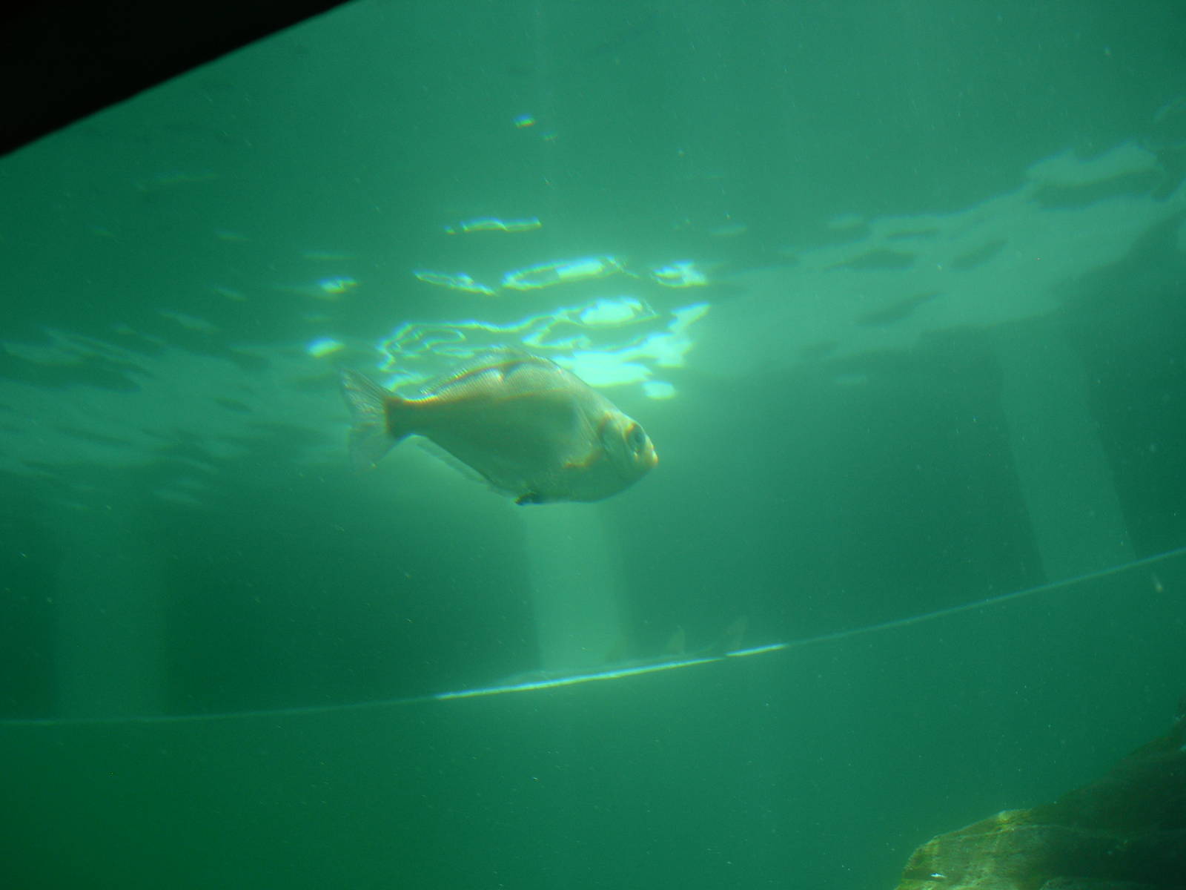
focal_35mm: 38
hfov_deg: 49.0
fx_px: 1302
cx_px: 593
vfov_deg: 37.7
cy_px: 445
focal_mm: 7.8
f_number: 2.8
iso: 50
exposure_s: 1/197
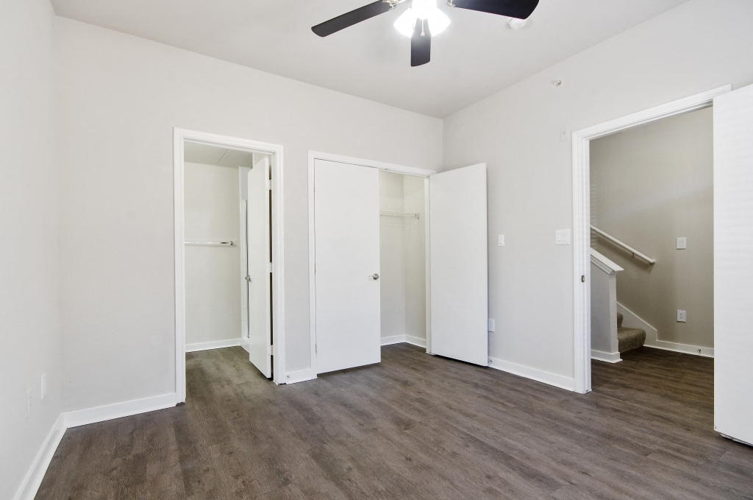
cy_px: 250
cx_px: 376
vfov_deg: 69.5
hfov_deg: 92.5
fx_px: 360
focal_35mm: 17
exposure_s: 1/2
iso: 100
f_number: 9.5
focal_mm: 11.5
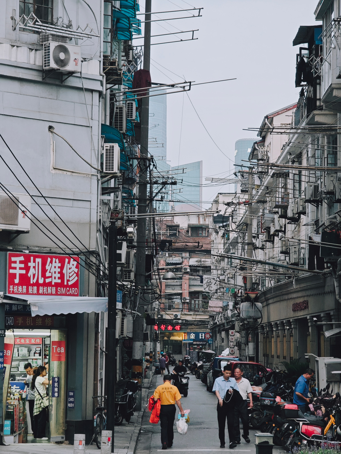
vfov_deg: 16.4
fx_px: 1576
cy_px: 227
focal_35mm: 120
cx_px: 170
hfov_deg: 12.3
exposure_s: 1/350
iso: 640
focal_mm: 19.4
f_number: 2.5
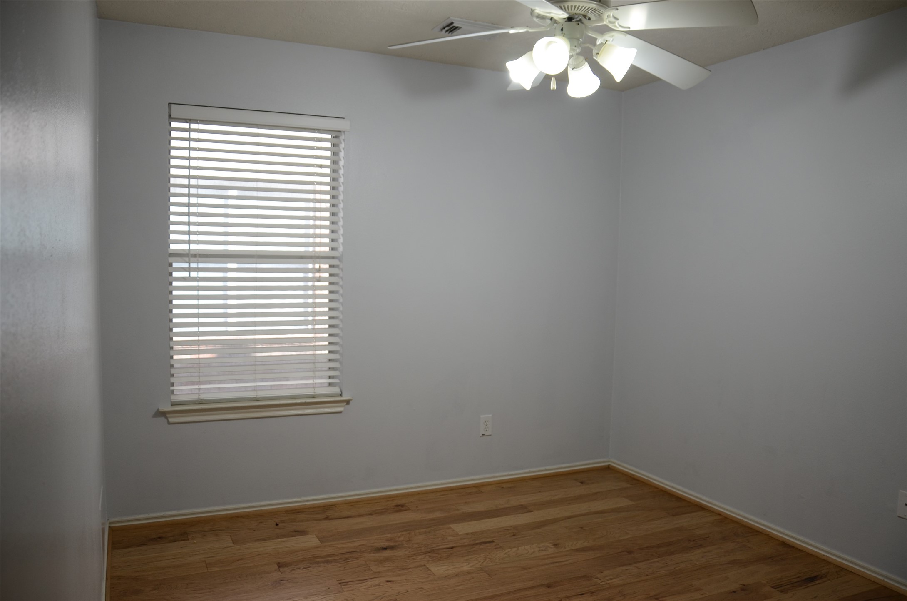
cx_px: 454
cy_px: 300
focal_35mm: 27
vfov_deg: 47.7
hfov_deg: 67.5
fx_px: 679
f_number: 4
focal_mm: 18
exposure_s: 1/50
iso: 250
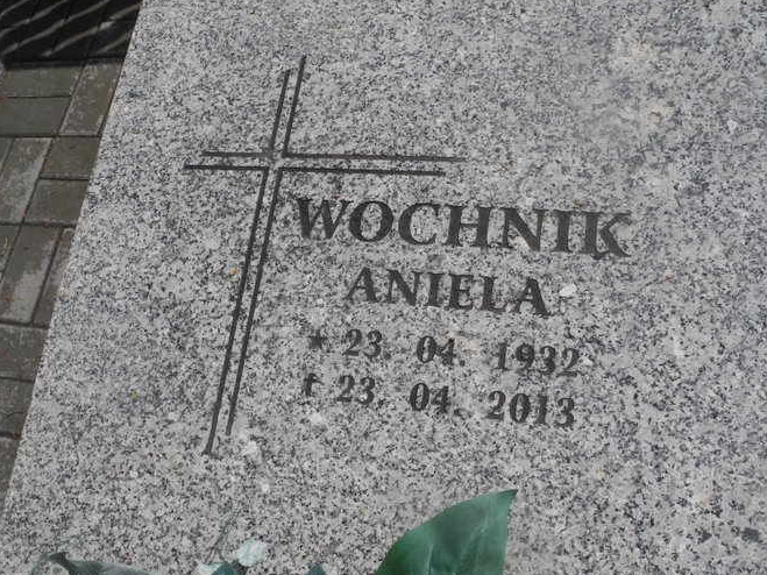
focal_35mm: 34
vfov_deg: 41.8
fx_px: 753
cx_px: 368
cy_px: 306
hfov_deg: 53.9
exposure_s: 1/800
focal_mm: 6
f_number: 5.6
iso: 100
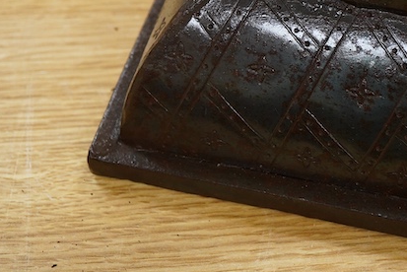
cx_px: 296
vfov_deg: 13.9
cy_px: 55
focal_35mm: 98
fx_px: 1109
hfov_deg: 20.7
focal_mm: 30
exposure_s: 1/125
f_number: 6.3
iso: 1250
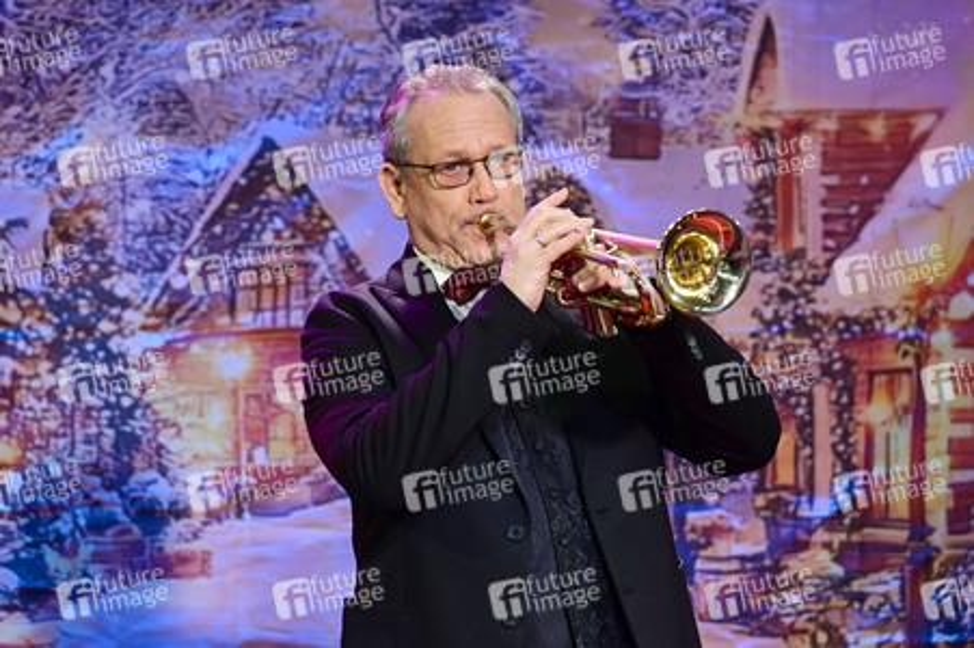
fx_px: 5407
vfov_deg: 6.9
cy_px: 324
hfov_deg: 10.3
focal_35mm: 200
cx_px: 487
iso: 2000
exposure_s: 1/400
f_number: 4
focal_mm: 200
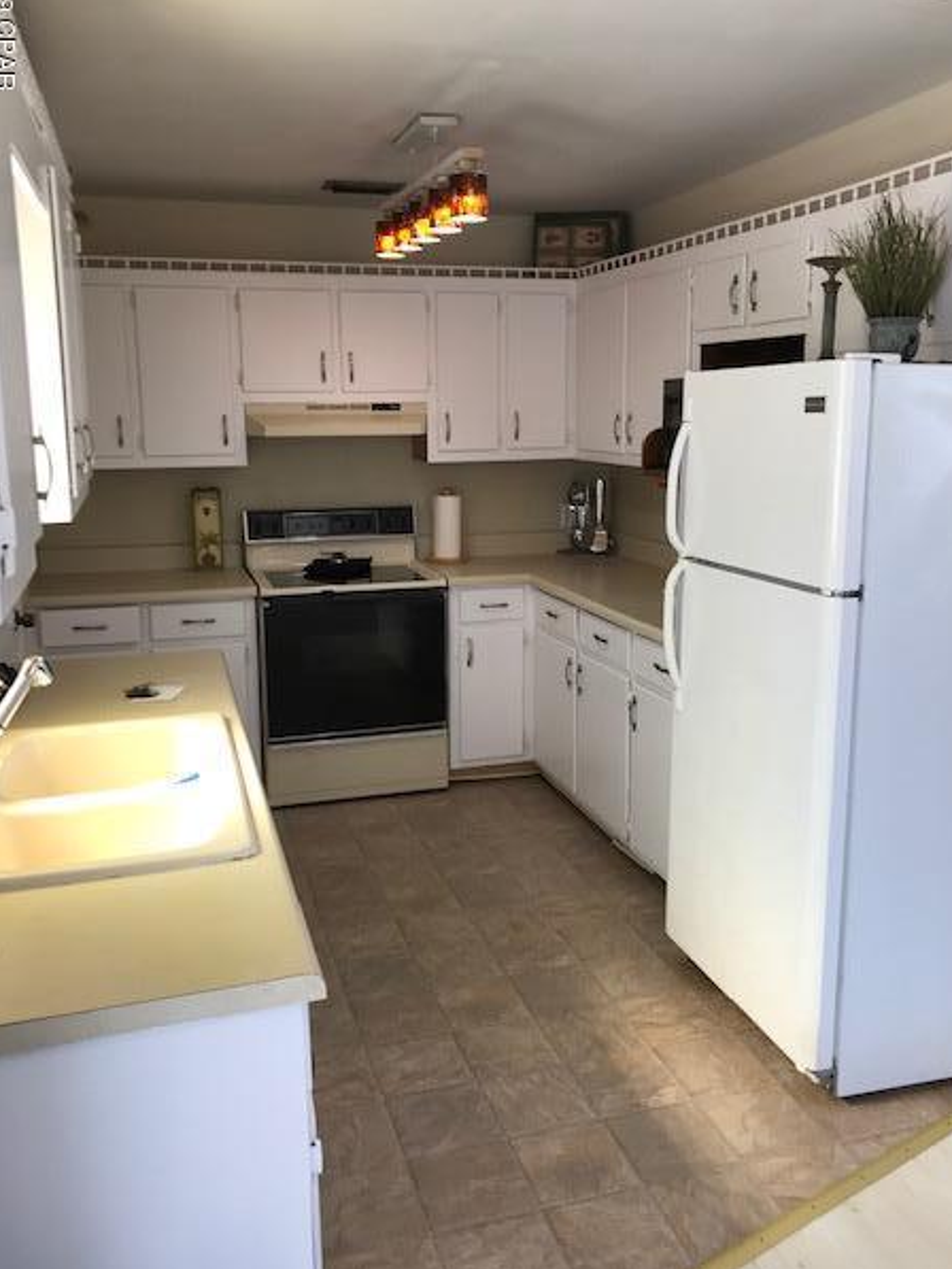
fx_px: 1100
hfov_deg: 46.8
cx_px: 472
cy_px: 602
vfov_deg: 59.9
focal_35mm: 30
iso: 20
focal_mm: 3.99
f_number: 1.8
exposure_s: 1/60
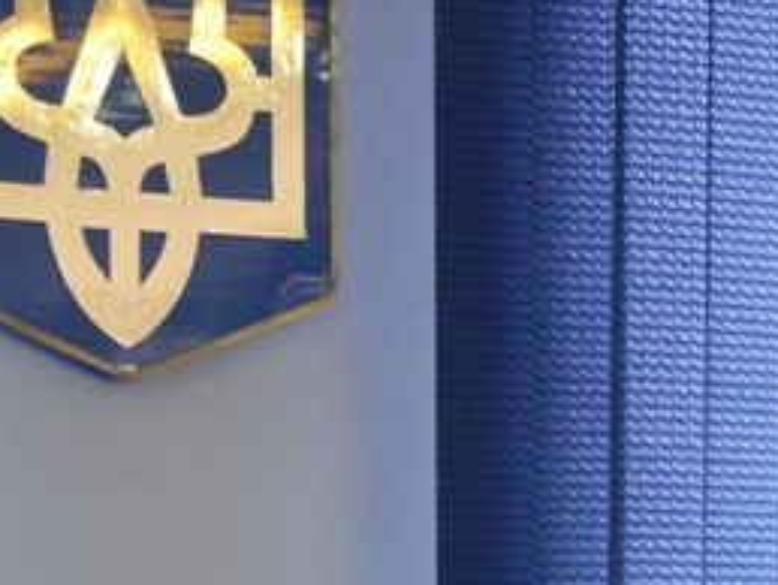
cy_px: 1072
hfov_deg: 12.0
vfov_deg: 8.7
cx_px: 784
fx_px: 3667
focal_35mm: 163
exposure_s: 1/100
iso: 3200
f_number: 4
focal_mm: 21
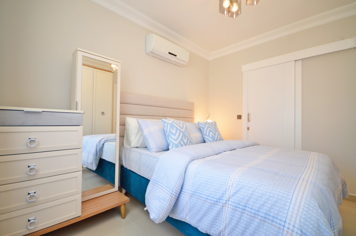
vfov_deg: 77.1
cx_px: 178
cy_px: 118
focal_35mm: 15
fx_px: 148
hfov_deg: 100.5
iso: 320
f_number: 4
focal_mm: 10
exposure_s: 1/60
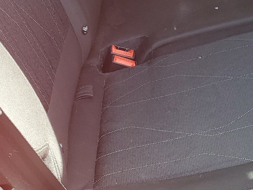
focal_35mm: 84
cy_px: -87
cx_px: 223
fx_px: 614
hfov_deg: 22.8
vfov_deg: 16.2
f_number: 1.5
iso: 50
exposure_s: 1/167
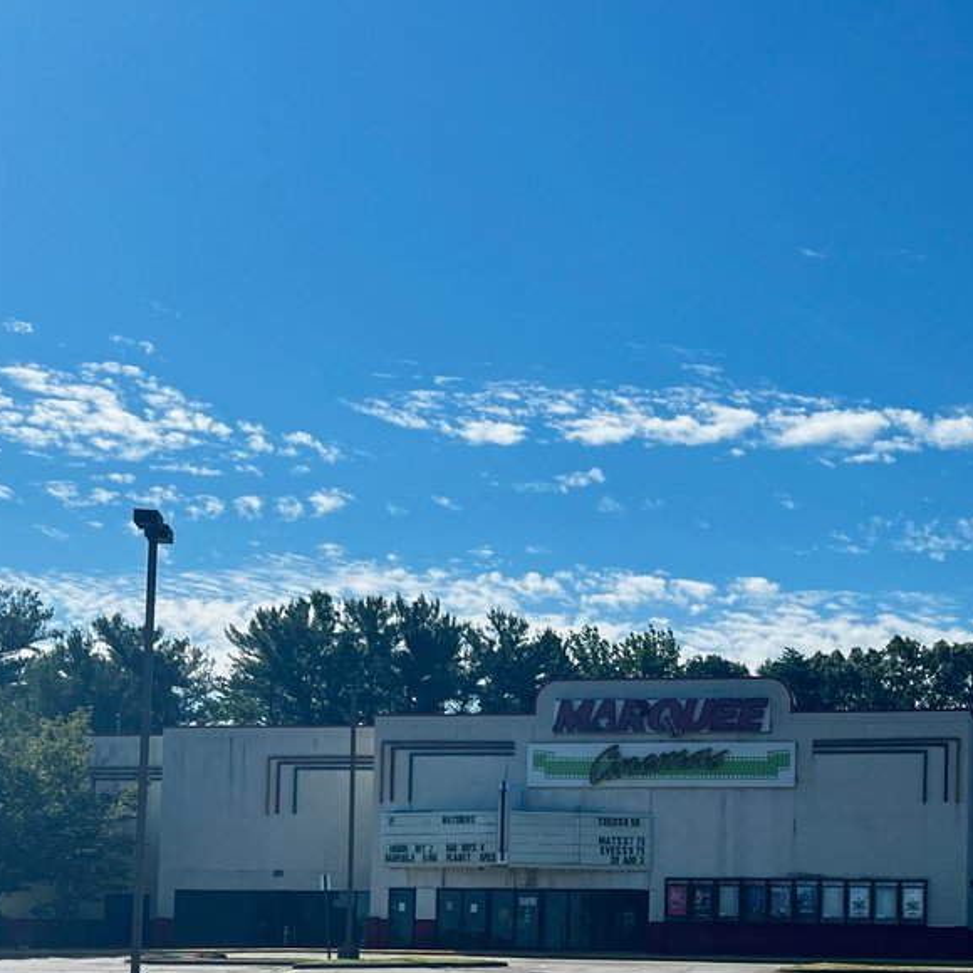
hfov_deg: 28.4
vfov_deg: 27.7
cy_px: 858
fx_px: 1908
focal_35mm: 60
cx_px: 667
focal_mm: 5.7
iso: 50
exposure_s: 1/7463
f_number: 1.5
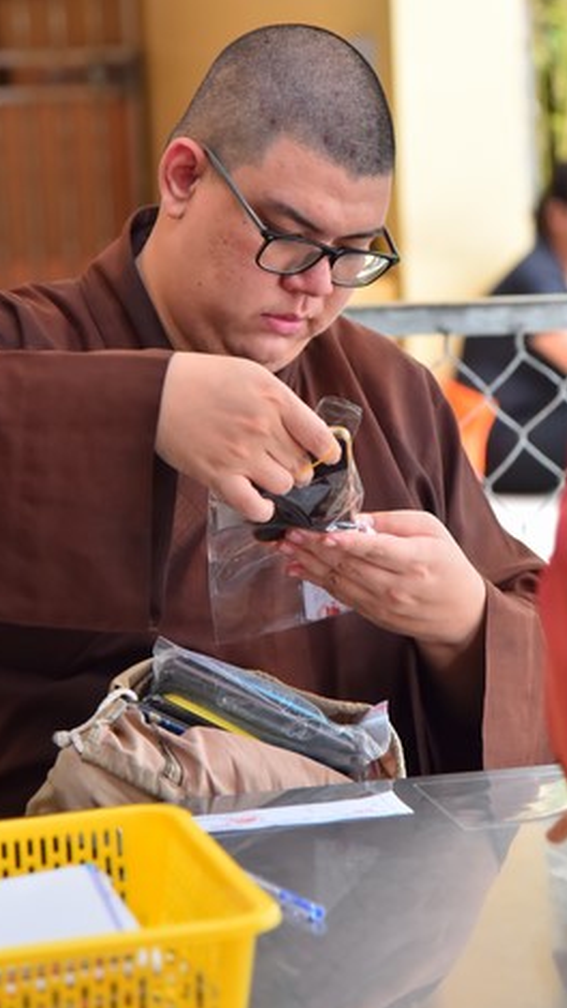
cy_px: 350
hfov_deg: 8.8
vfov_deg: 15.5
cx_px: 312
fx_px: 3686
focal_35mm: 138
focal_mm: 95
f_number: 4.5
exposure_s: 1/125
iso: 1250
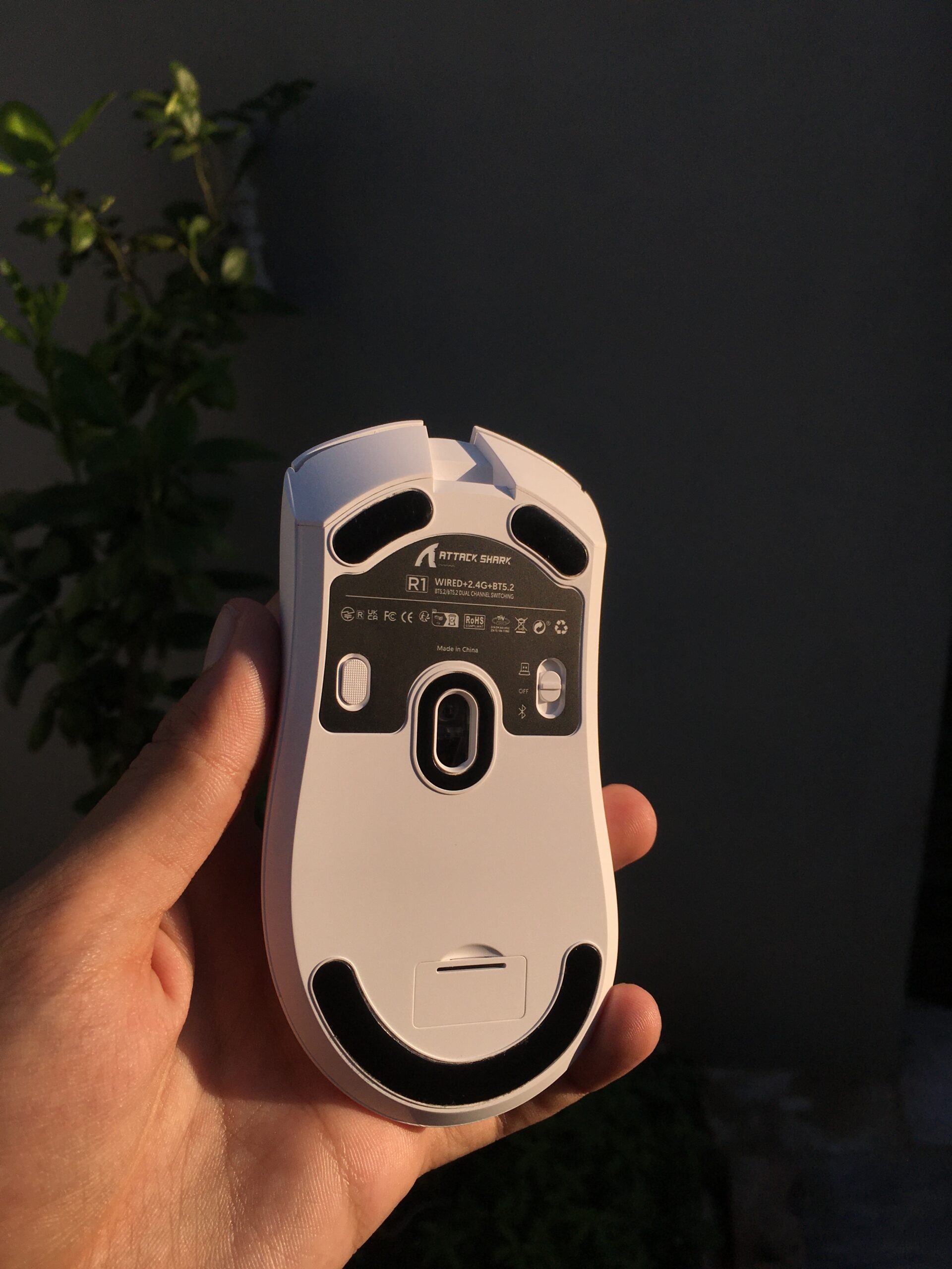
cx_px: 476
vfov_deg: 61.7
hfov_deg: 48.2
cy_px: 634
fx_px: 1063
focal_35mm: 29
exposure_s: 1/2404
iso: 25
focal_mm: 4.15
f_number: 2.2
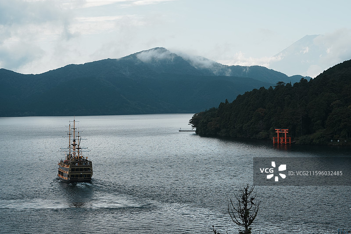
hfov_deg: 26.3
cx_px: 176
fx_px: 751
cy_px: 117
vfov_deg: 17.7
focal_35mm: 77
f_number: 8
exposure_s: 1/500
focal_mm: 77
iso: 320
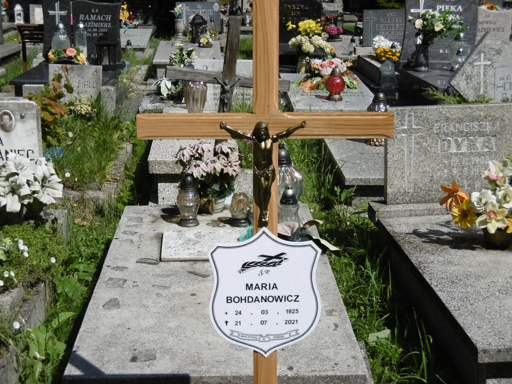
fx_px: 1006
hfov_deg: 28.6
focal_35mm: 68
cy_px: 192
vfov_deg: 21.6
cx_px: 256
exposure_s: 1/250
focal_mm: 12.1
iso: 100
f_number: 11
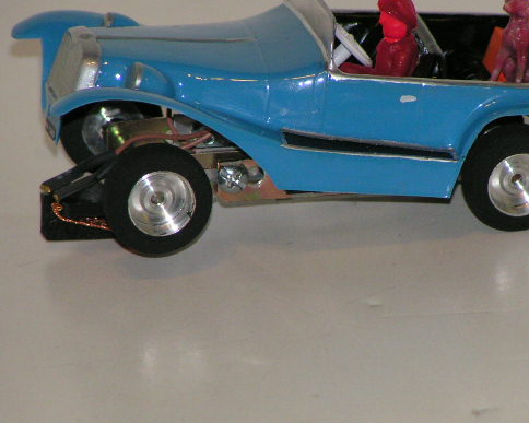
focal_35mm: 439
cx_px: 315
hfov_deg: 4.4
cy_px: 216
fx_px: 6872
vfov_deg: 3.5
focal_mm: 52
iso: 200
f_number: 3.5
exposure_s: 1/400
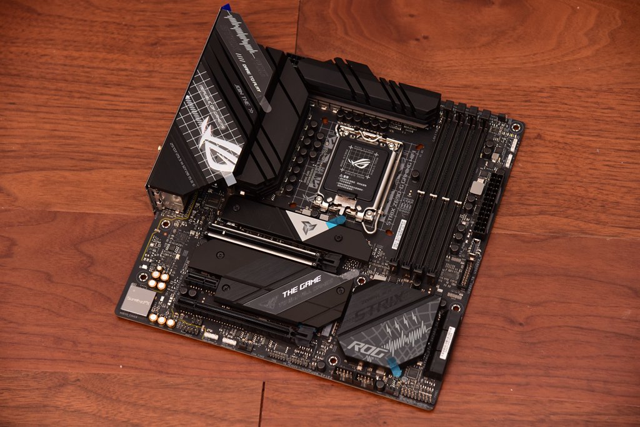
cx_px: 320
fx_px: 1867
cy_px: 214
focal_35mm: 105
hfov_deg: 19.5
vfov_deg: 13.0
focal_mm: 105
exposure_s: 1/60
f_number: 5.6
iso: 1600
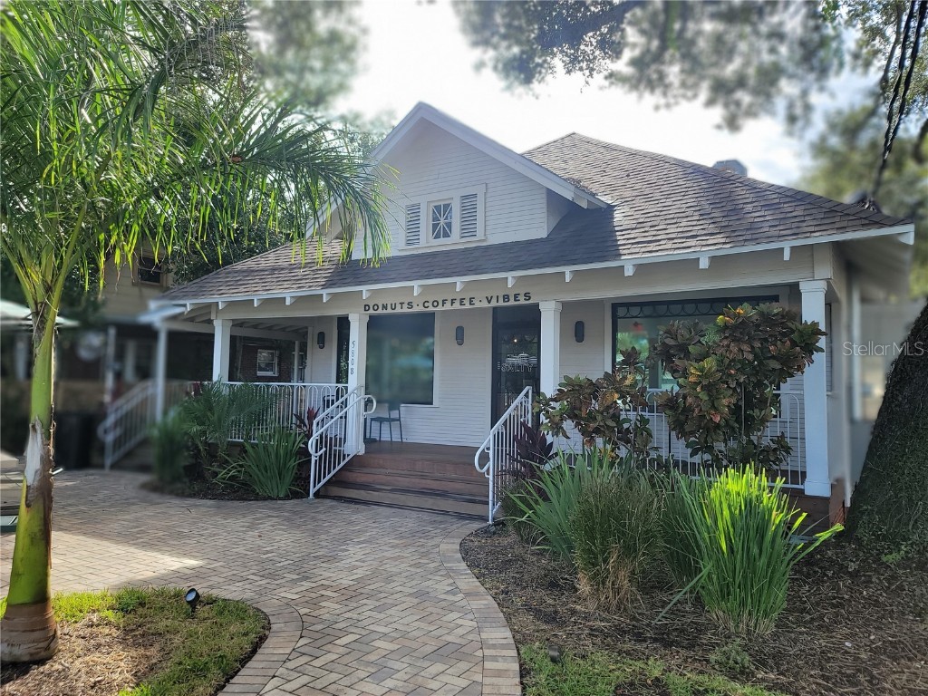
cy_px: 348
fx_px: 670
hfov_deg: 69.4
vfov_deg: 54.9
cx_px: 464
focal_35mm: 25
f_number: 1.8
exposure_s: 1/205
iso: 20
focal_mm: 7
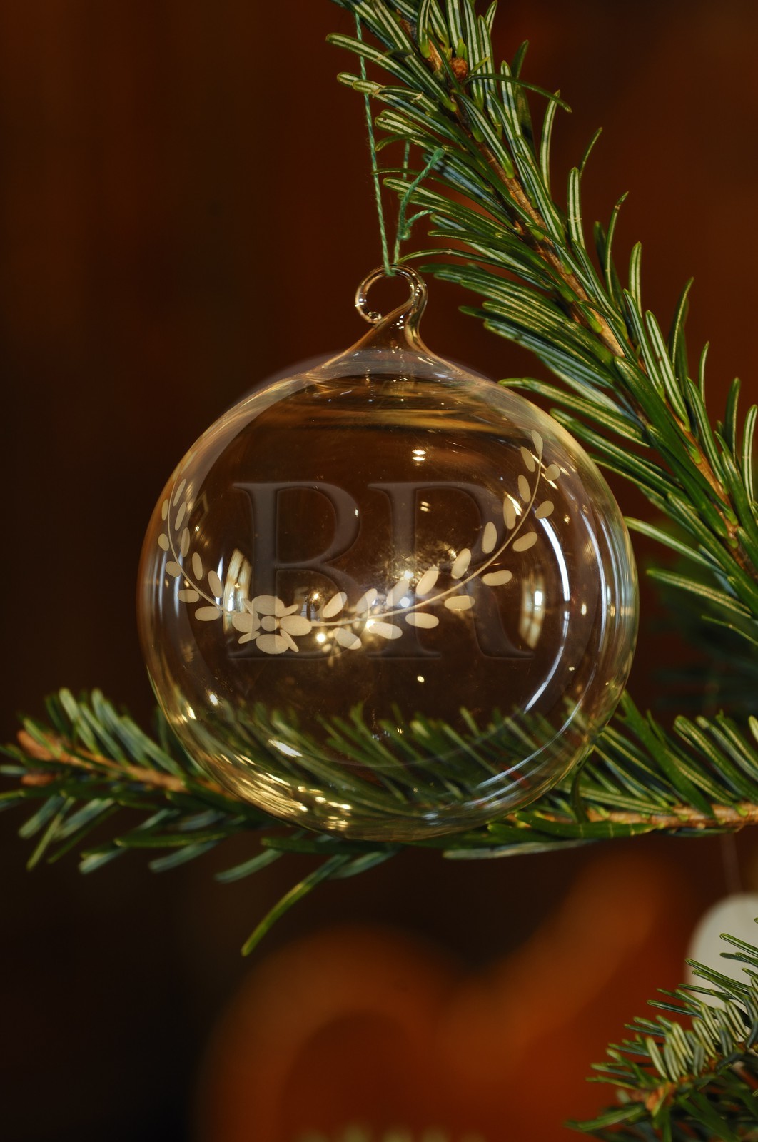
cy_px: 571
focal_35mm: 232
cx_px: 379
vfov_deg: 8.9
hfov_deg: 5.9
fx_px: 7365
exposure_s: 3
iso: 100
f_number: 7.1
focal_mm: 155
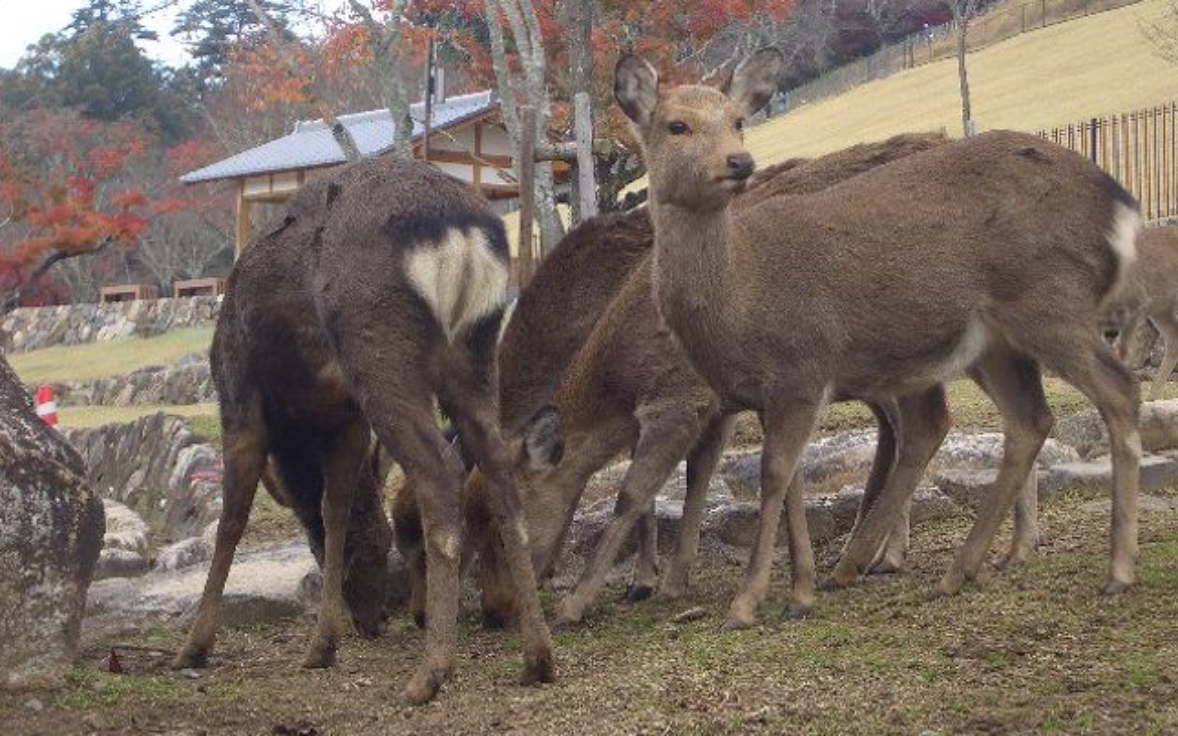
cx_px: 586
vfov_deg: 13.9
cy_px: 335
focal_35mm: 94
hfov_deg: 22.1
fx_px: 3018
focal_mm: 14.6
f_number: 4.4
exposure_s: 1/80
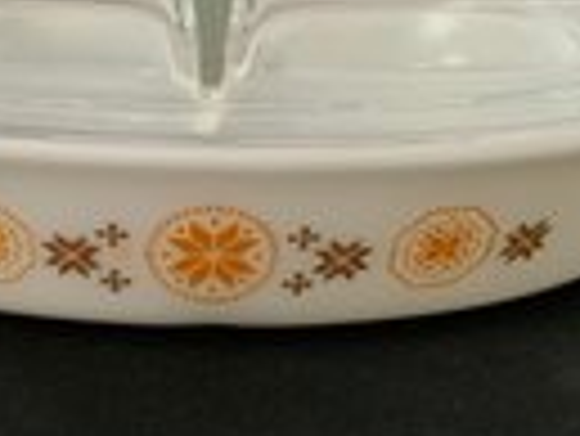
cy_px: 65
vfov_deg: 21.0
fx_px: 1157
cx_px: 218
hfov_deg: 28.0
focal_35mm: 69
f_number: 1.8
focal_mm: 4.25
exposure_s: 1/51
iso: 400
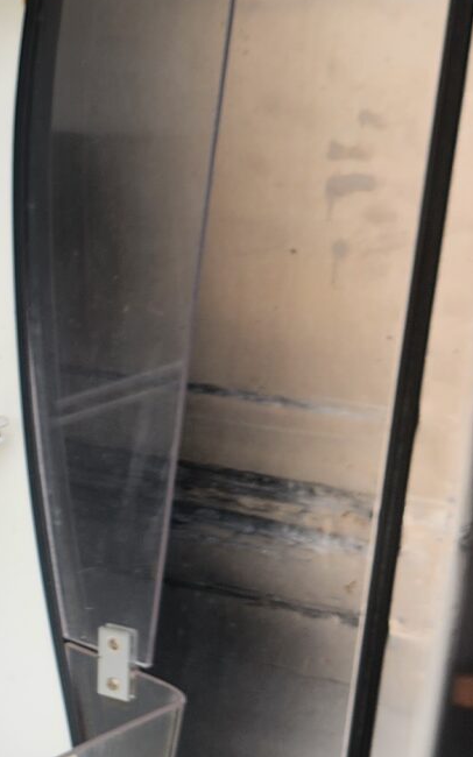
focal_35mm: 96
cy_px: 544
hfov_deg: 12.2
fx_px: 1981
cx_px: -452
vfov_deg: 21.5
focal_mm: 5.4
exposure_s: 1/263
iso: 20
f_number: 1.8
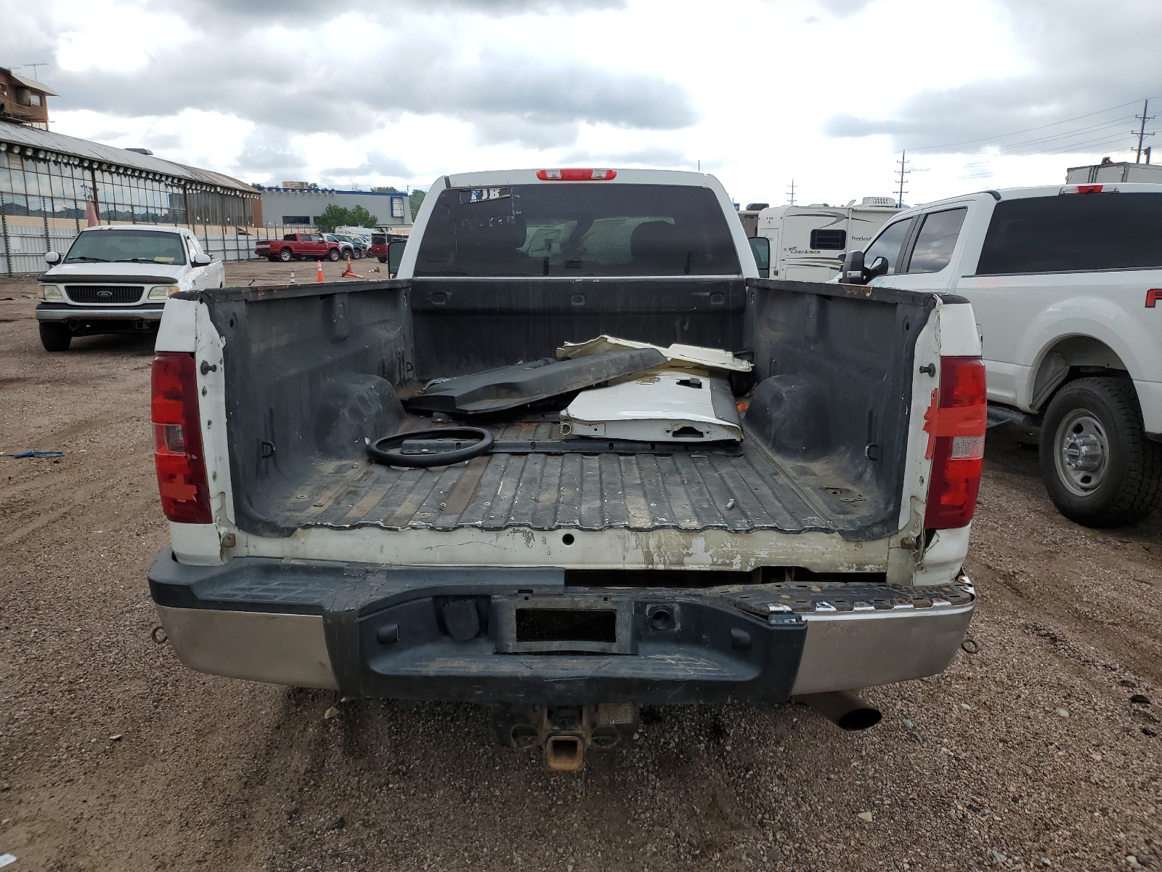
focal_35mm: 26
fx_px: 873
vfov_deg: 53.1
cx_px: 581
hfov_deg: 67.3
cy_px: 436
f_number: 1.5
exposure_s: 1/2000
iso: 50
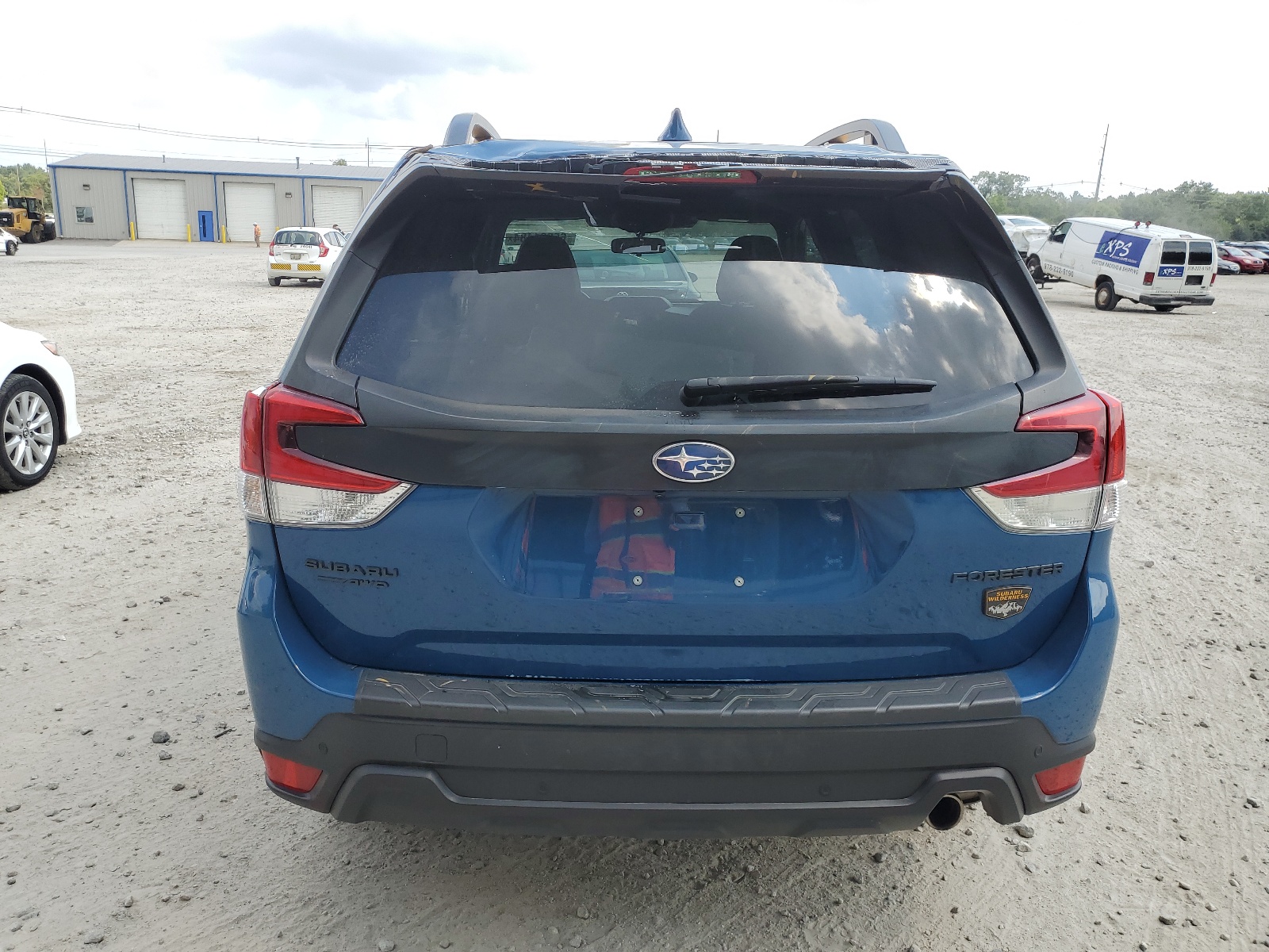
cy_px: 476
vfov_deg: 53.1
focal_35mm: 26
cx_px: 634
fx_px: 953
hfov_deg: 67.3
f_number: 1.5
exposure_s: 1/1250
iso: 50
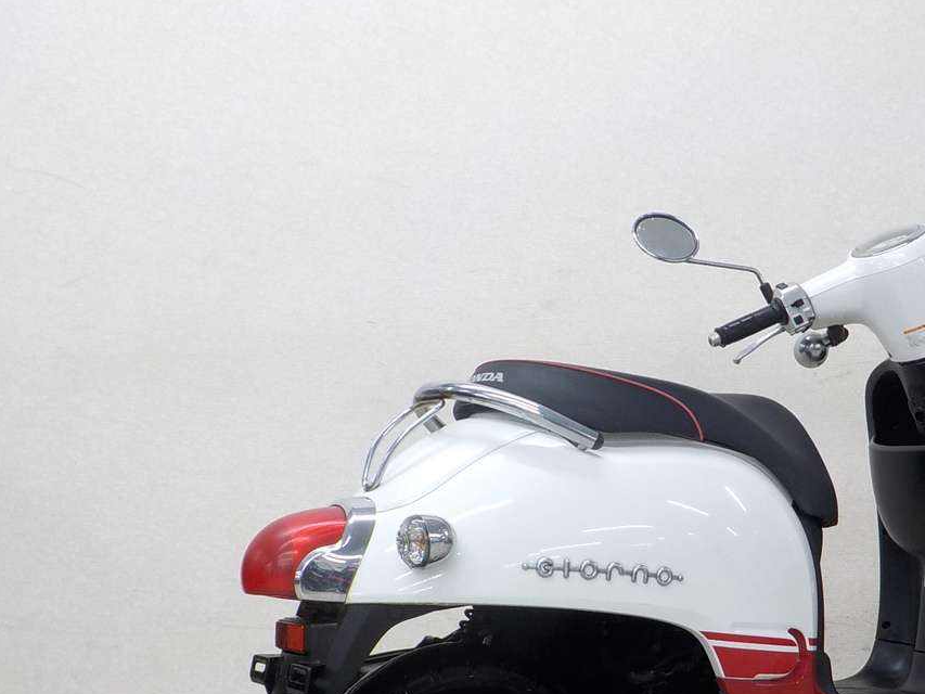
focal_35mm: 45
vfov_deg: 31.8
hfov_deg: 41.0
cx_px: 682
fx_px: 1203
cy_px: 491
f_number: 3.3
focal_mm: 4.1
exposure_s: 1/30
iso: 125
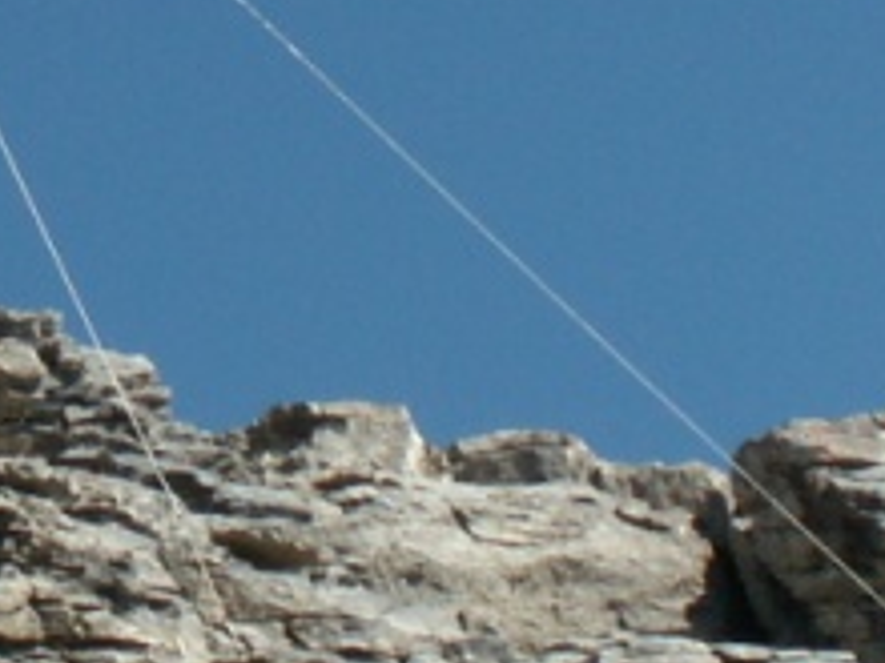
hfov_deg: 7.5
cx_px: -157
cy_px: -129
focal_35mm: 261
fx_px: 6673
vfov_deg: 5.7
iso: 50
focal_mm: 9.33
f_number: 7.1
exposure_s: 1/200
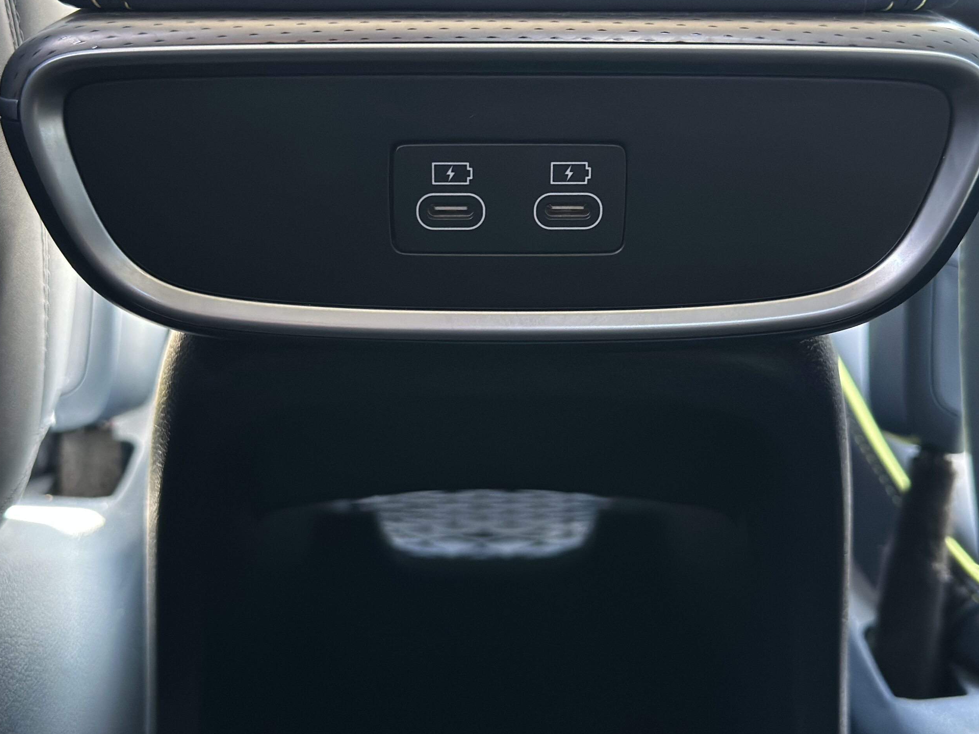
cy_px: 365
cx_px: 482
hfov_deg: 38.9
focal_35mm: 49
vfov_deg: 29.7
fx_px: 1386
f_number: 1.78
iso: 500
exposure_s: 1/40
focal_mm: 6.86
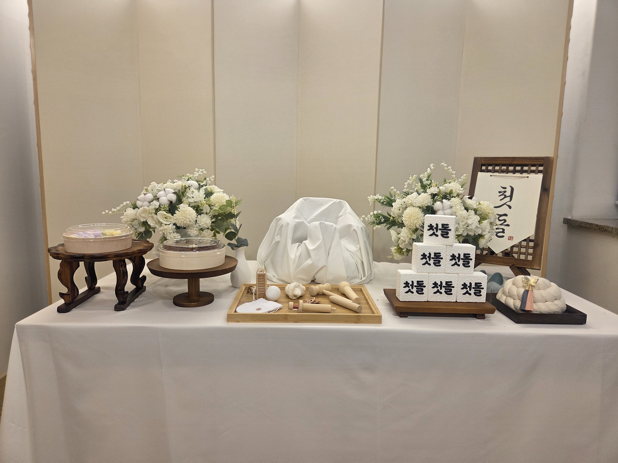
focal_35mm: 23
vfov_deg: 58.9
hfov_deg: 73.9
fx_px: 411
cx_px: 309
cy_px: 232
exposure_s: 1/120
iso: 50
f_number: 1.8
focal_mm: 5.4
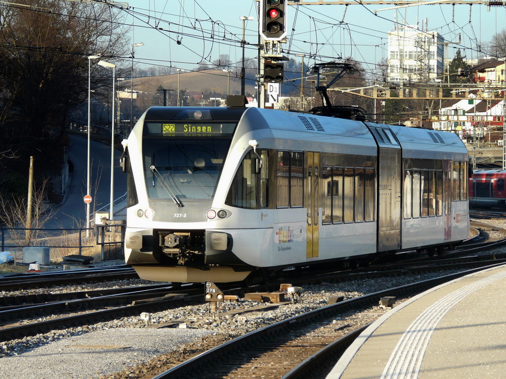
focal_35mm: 215
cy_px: 181
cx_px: 274
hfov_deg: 9.2
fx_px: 3143
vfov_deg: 6.9
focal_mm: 32.5
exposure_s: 1/250
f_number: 4
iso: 100
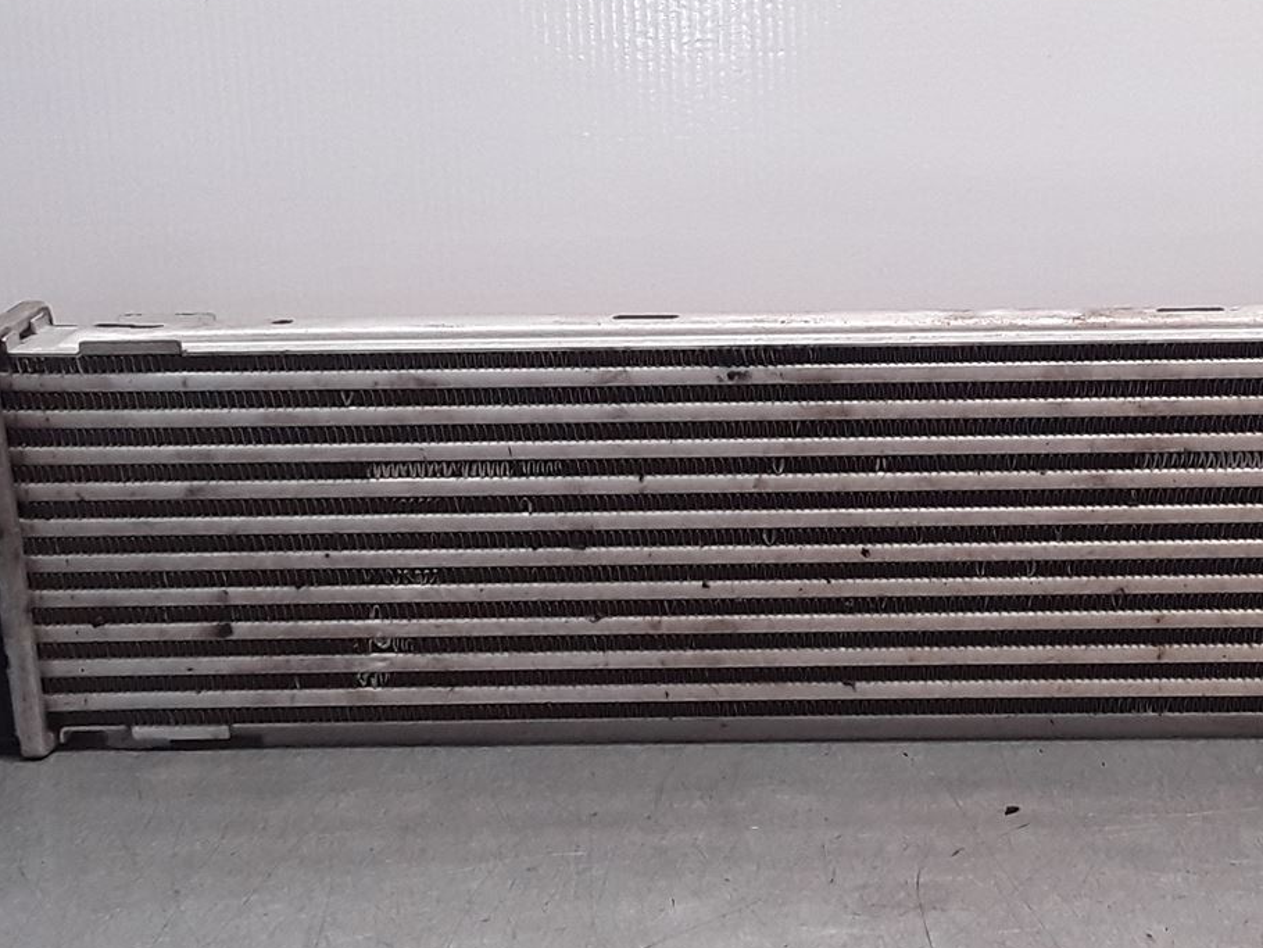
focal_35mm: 63
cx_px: 885
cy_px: 446
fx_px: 2299
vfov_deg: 23.3
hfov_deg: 30.4
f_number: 1.9
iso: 100
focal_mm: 2.91
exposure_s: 1/121
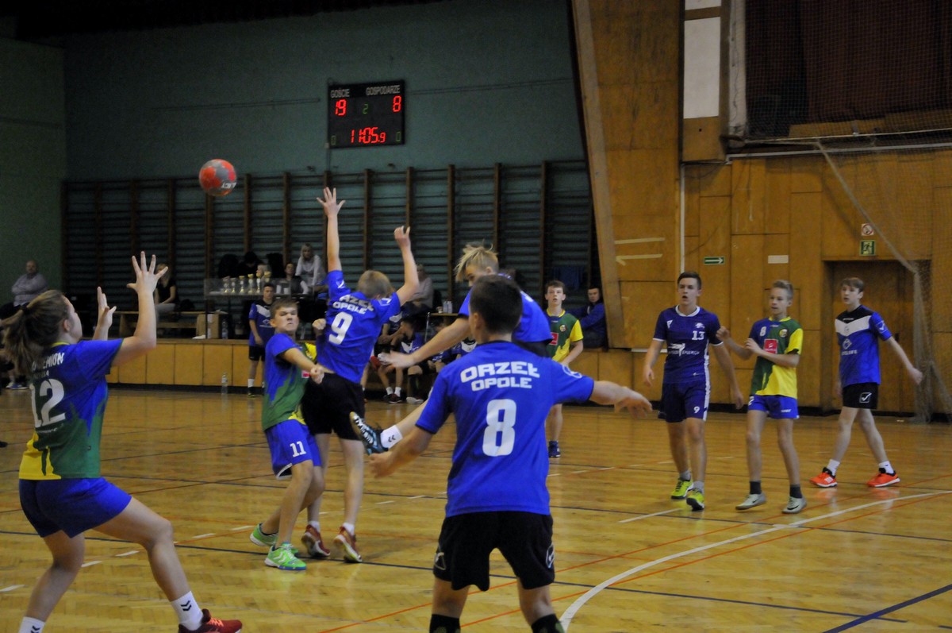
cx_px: 476
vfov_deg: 20.1
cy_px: 316
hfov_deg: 29.9
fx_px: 1783
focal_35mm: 68
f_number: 4.8
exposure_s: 1/400
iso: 3200
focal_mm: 45
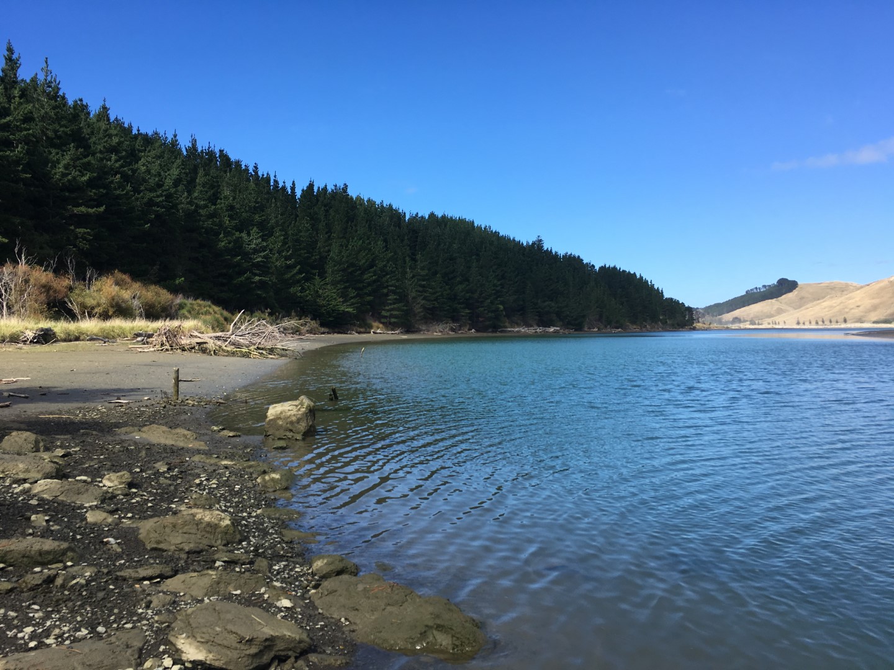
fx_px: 749
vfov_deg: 48.2
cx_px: 447
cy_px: 335
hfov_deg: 61.7
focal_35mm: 29
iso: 25
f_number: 2.2
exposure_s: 1/1261
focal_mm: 4.15
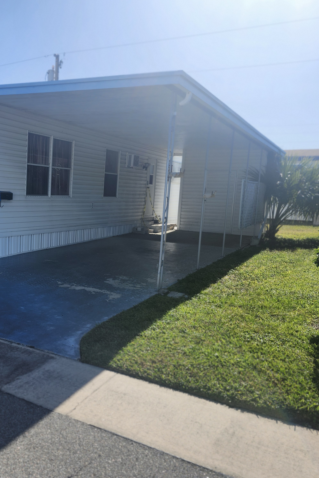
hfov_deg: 37.4
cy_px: 239
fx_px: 425
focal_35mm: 32
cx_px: 10
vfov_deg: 58.7
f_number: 1.8
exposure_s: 1/1775
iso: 25
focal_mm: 5.54
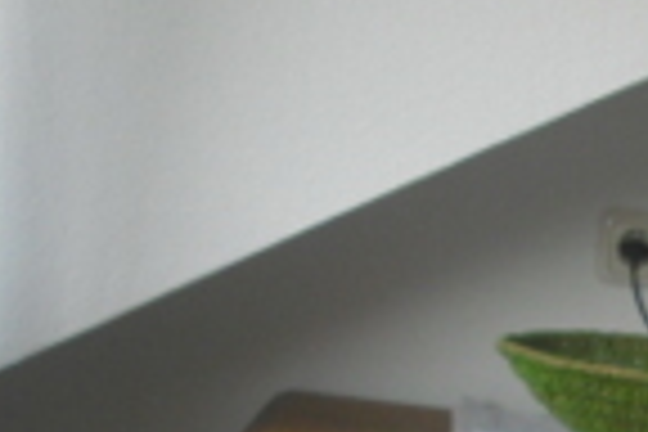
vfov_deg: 8.3
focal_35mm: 161
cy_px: 747
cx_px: 974
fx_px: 2898
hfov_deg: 12.2
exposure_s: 1/60
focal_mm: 6.2
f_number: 2.8
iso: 100
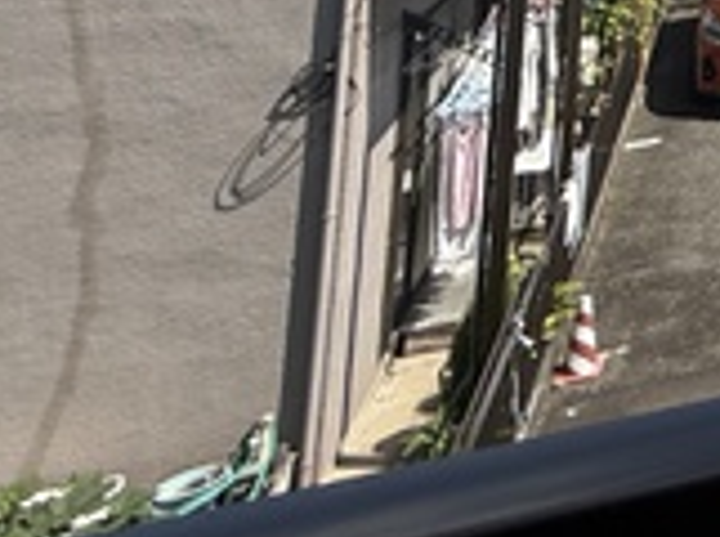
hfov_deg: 20.2
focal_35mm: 61
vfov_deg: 17.5
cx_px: 1360
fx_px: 1266
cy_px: -521
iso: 50
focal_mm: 2.22
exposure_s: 1/1745
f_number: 2.2
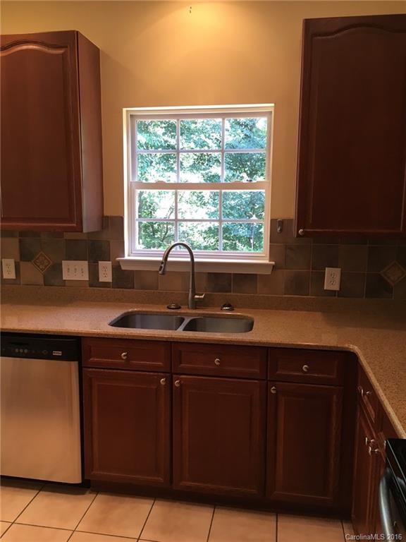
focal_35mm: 29
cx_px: 203
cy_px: 271
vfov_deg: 61.7
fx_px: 454
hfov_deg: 48.2
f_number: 2.2
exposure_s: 1/30
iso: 50
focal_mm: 4.15
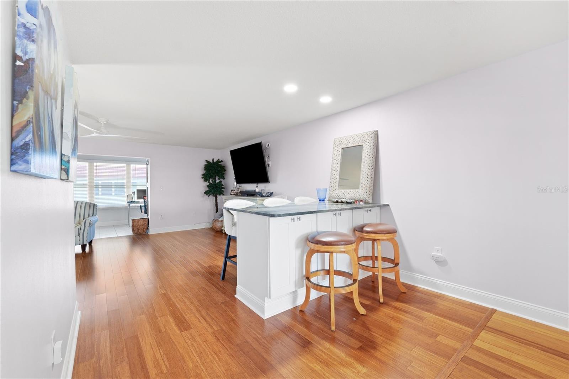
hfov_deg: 100.4
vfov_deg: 77.3
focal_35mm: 15
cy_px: 190
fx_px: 237
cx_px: 284
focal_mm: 15
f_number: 8
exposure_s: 1/2
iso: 400
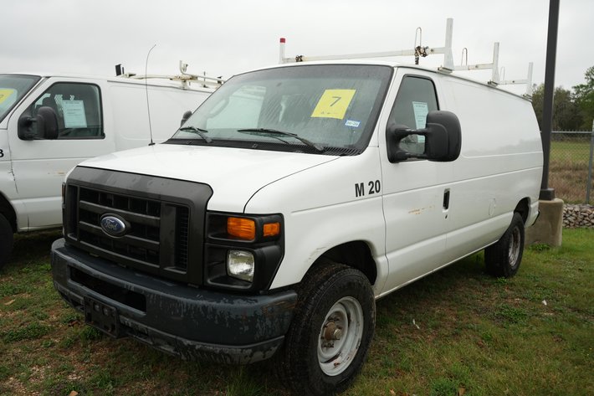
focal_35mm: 29
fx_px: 478
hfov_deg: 63.7
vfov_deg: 44.9
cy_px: 198
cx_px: 297
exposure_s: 1/100
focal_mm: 29
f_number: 5
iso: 100
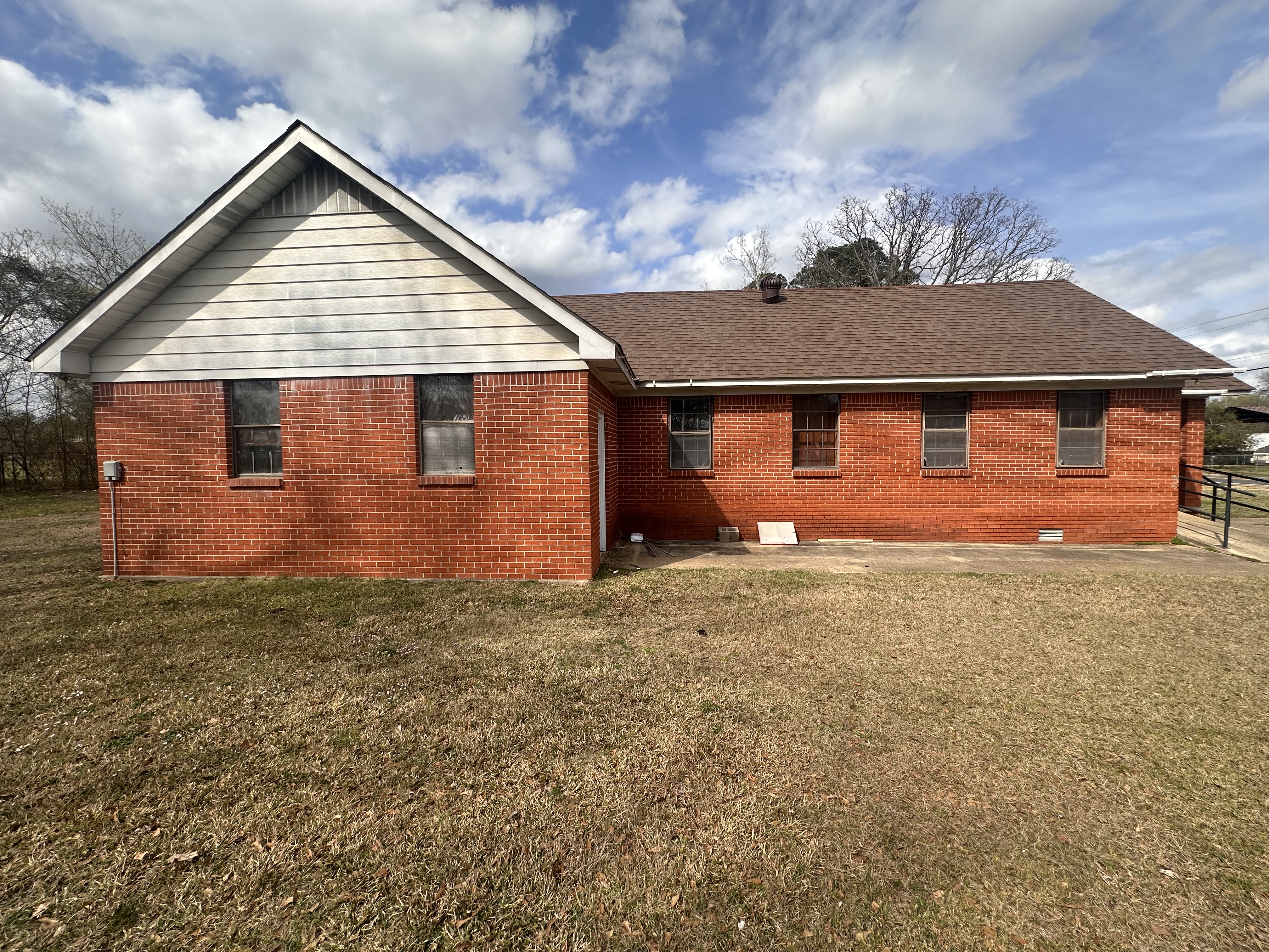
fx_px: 513
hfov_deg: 102.1
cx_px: 634
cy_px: 476
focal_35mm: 14
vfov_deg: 85.7
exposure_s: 1/1553
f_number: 2.2
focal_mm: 2.22
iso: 50
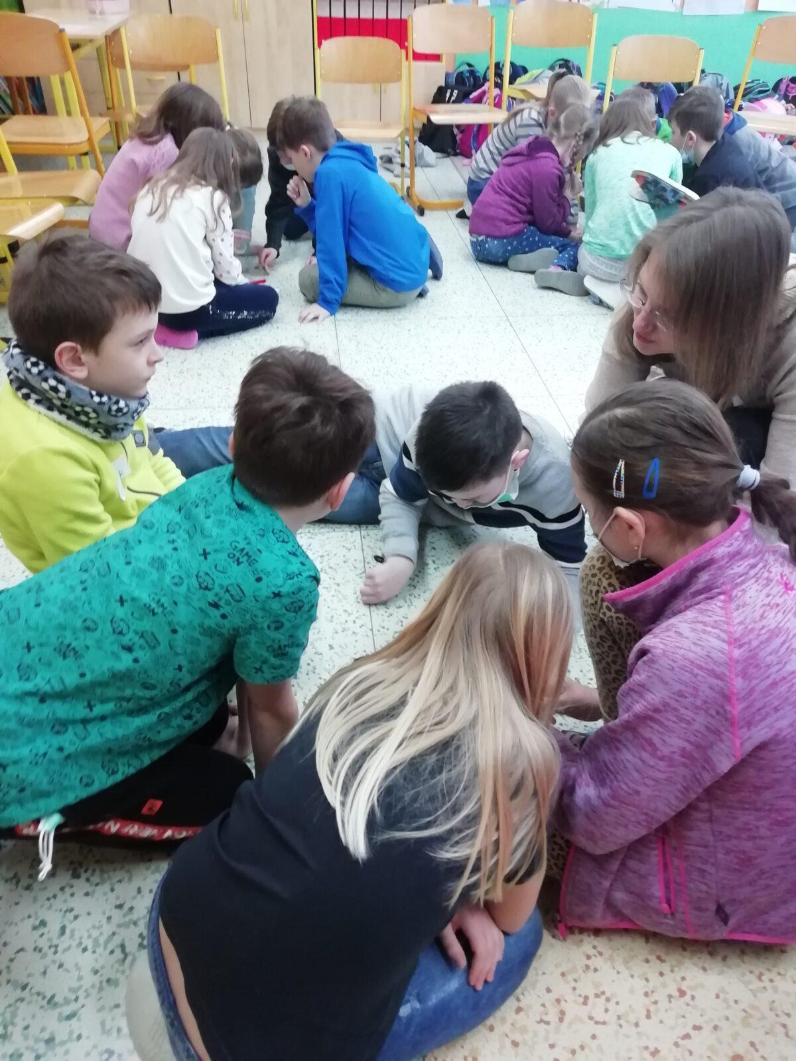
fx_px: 797
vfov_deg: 67.3
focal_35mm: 26
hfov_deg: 53.1
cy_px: 530
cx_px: 398
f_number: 2.2
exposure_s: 1/33.3
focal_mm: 3.46
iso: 250
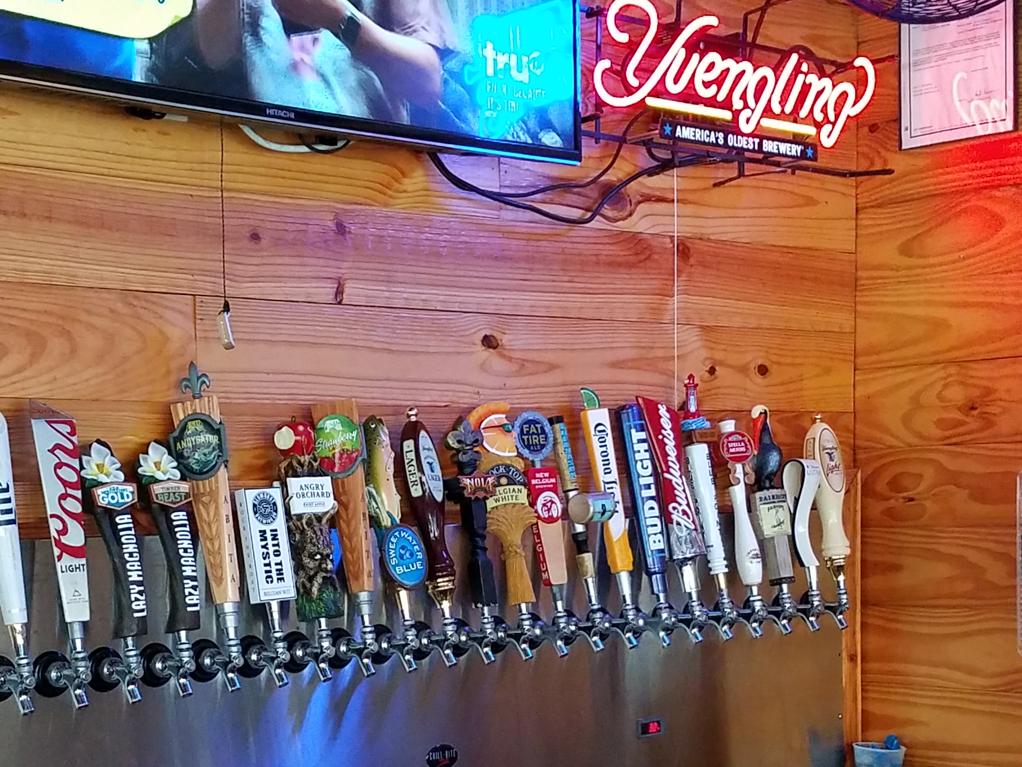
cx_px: 404
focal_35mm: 47
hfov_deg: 40.2
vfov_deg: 30.5
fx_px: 1388
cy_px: 546
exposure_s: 1/60
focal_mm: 4.2
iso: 200
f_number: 1.7
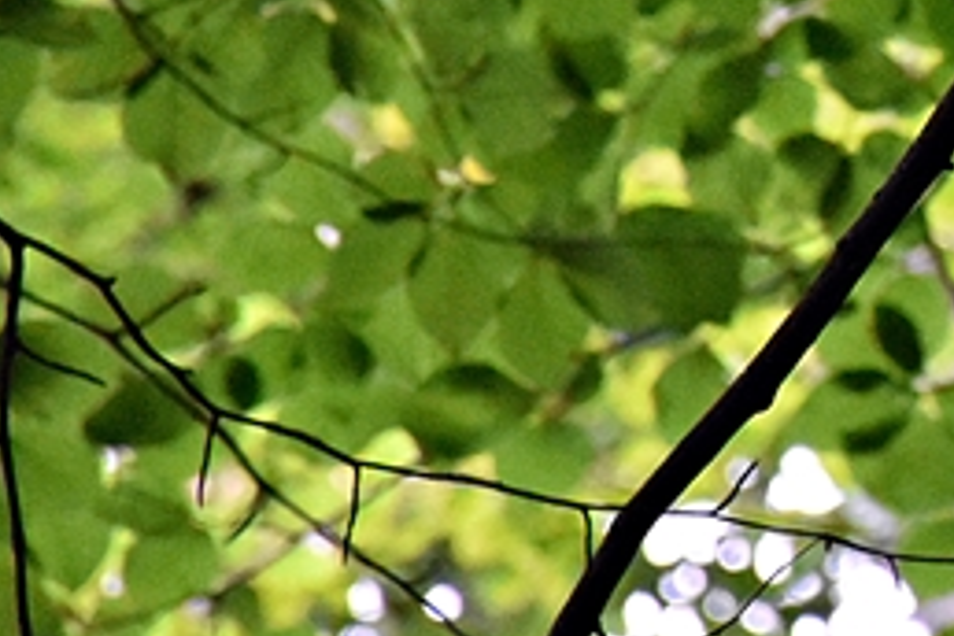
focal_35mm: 832
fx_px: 22046
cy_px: -179
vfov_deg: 1.7
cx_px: 1608
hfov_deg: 2.5
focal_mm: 140
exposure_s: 1/500
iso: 7200
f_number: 5.6
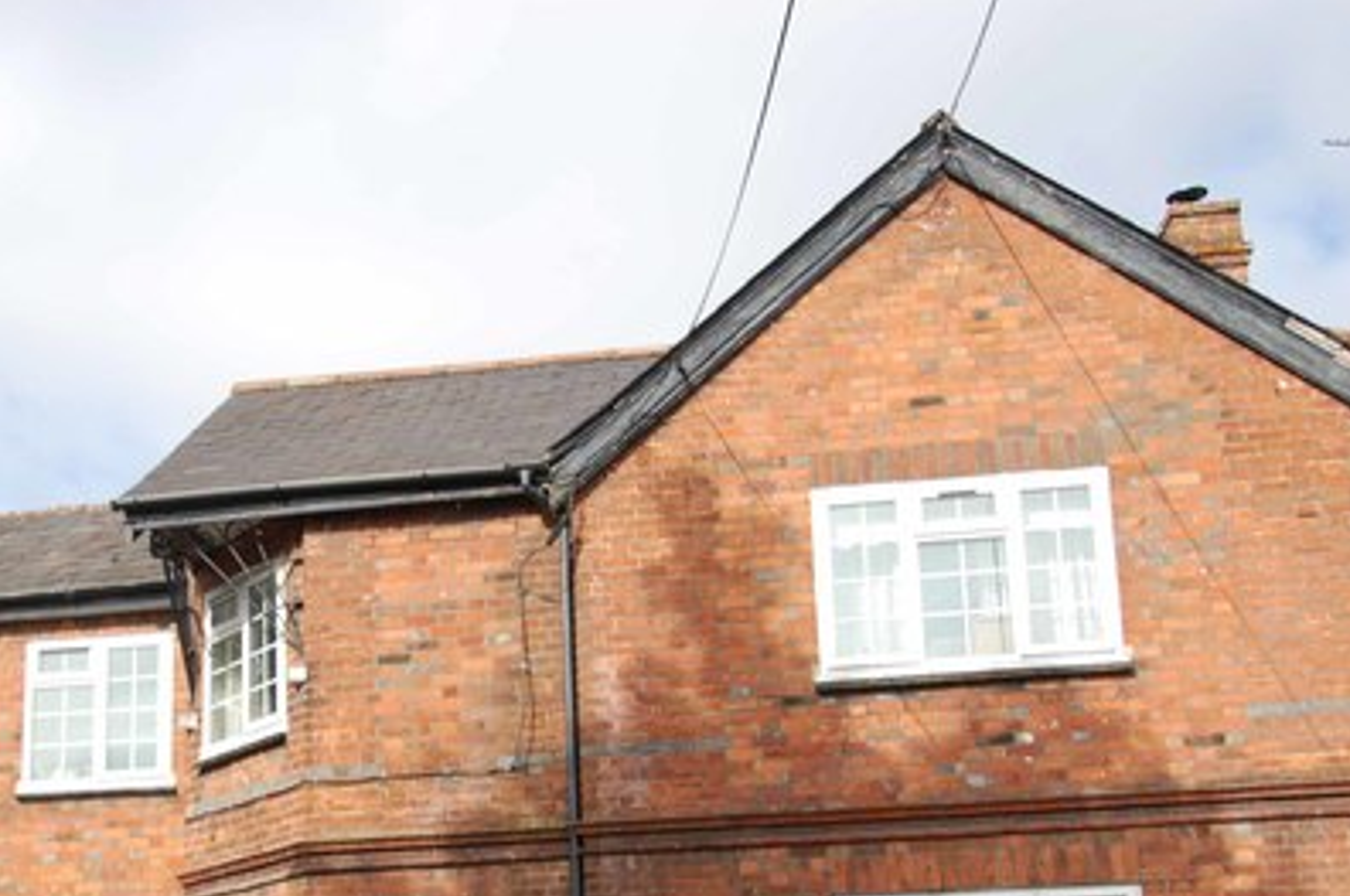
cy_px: 717
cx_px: 484
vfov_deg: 23.8
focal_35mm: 56
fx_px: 2090
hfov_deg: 35.5
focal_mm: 23
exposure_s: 1/250
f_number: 8
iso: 200
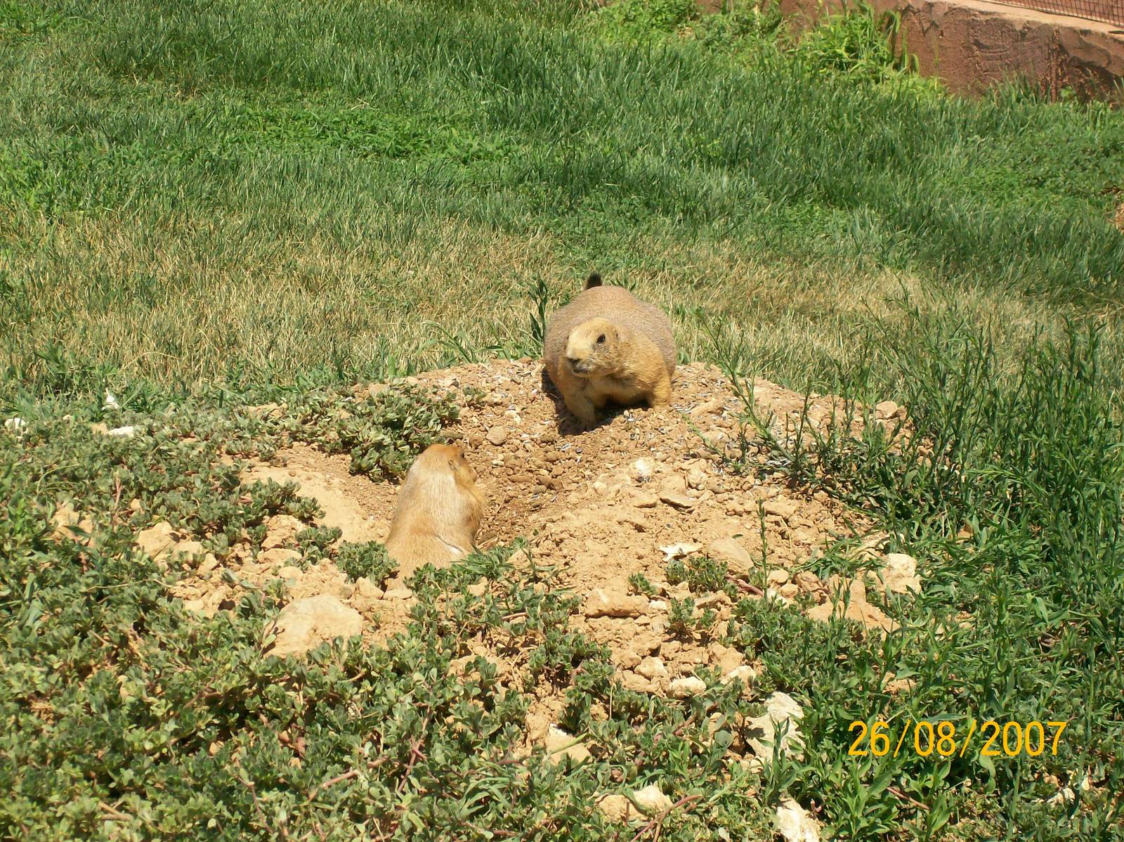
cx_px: 562
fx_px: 3505
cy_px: 421
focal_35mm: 108
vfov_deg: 13.7
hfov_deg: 18.2
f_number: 4.8
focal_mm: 18
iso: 80
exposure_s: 1/869
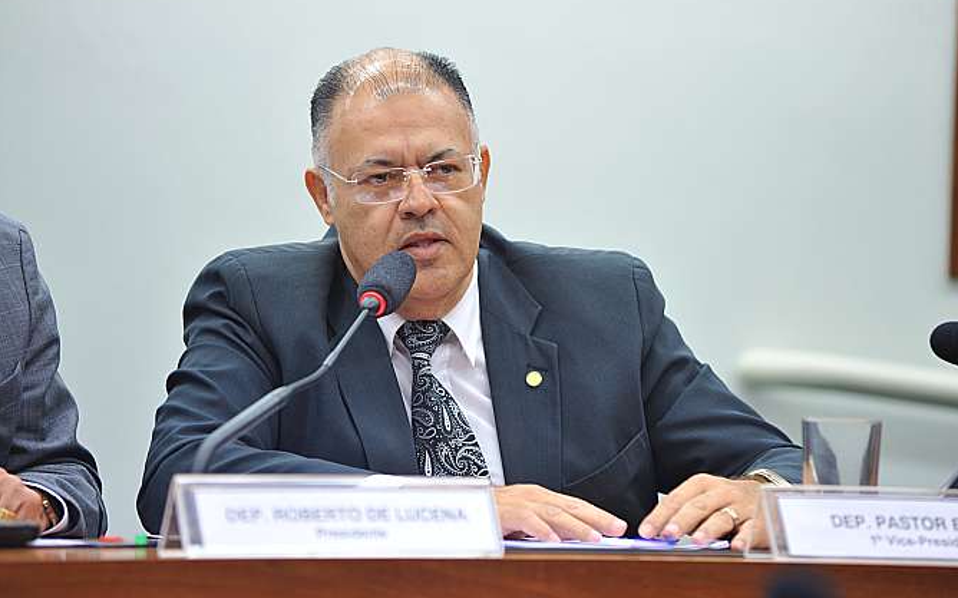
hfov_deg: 10.2
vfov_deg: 6.4
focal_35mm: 205
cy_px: 300
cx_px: 479
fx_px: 5350
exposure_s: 1/125
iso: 800
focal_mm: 200
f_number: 4
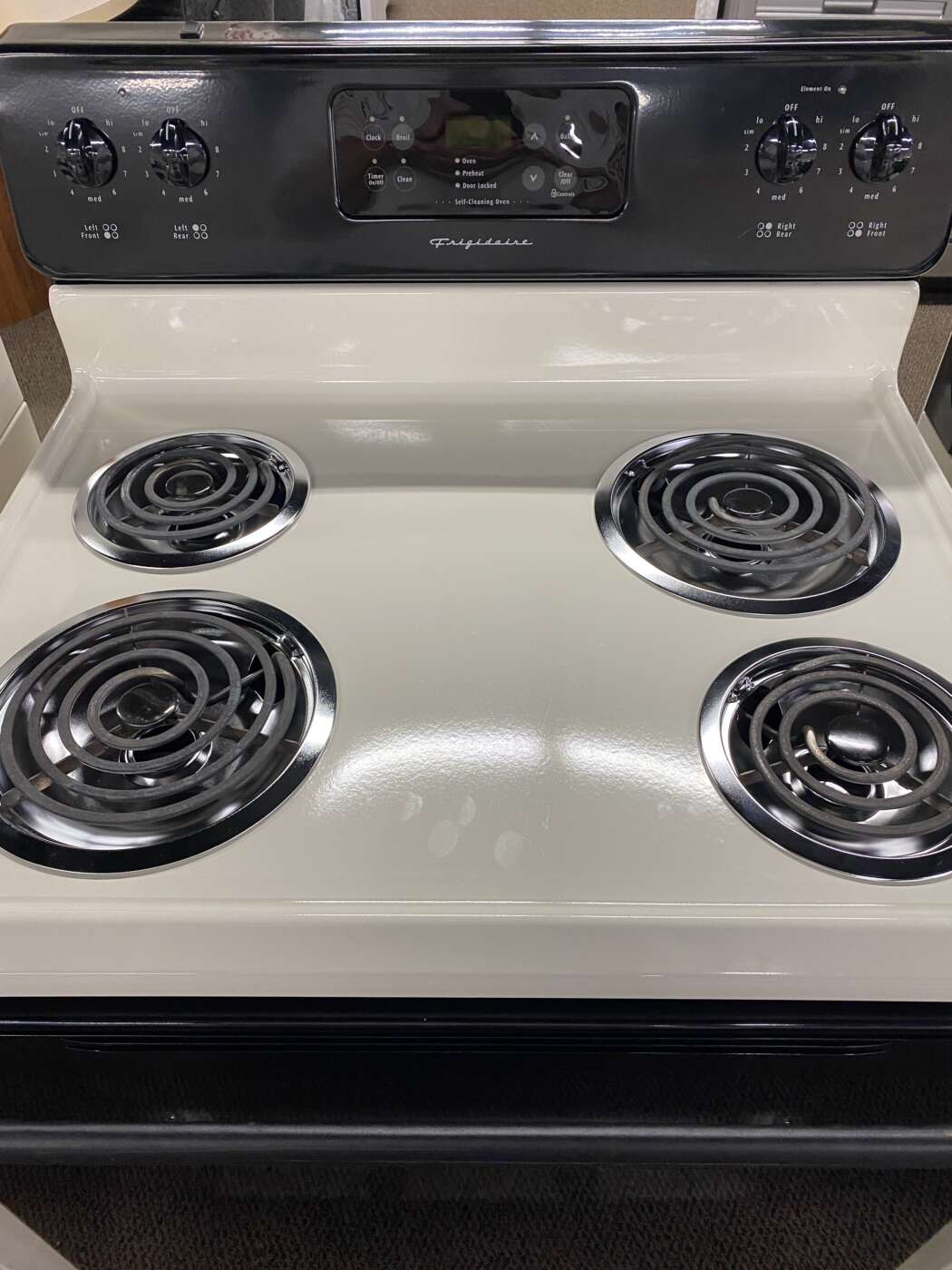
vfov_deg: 67.3
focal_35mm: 26
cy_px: 635
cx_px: 476
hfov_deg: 53.1
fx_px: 953
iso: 160
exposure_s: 1/60
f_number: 1.8
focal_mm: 4.25
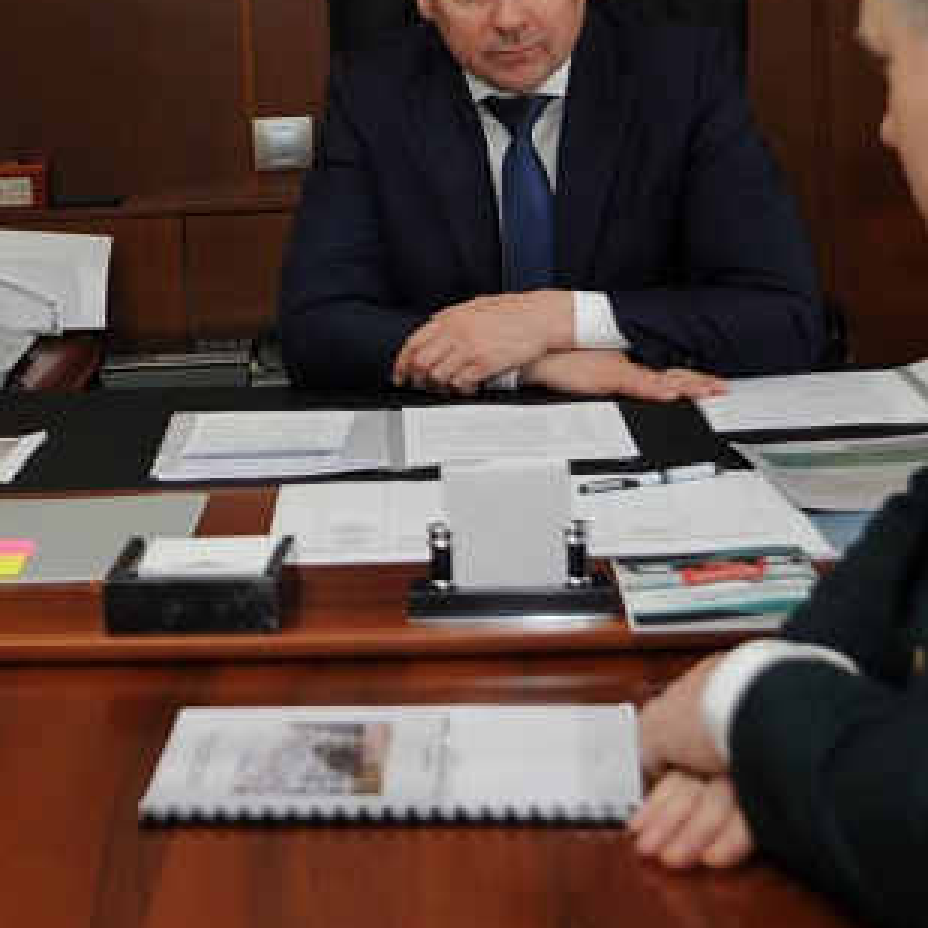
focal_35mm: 99
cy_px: 180
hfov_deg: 17.3
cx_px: 96
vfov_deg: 17.4
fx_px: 3003
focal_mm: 40
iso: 640
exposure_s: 1/200
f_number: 3.3
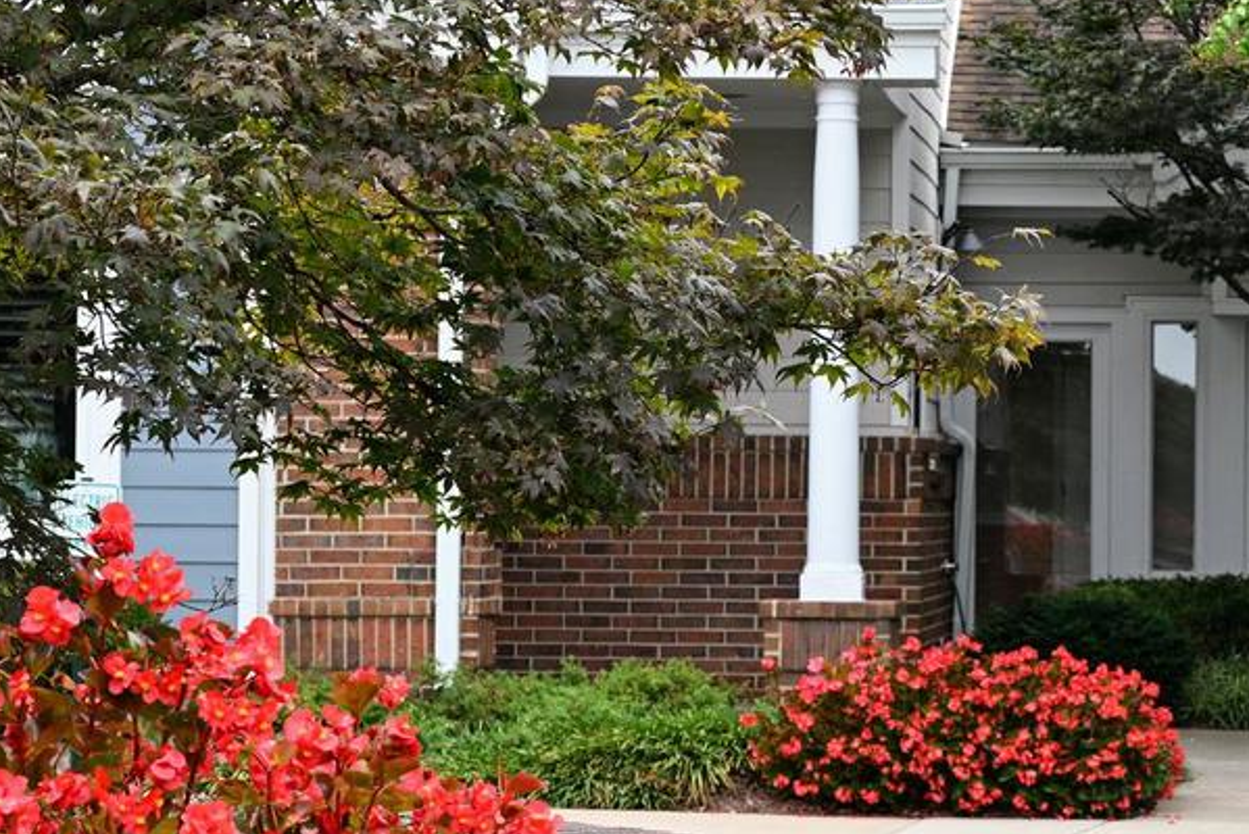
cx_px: 1024
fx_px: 5588
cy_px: 404
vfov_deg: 8.5
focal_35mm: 161
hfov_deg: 12.7
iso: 500
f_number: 8
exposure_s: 1/80
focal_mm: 67
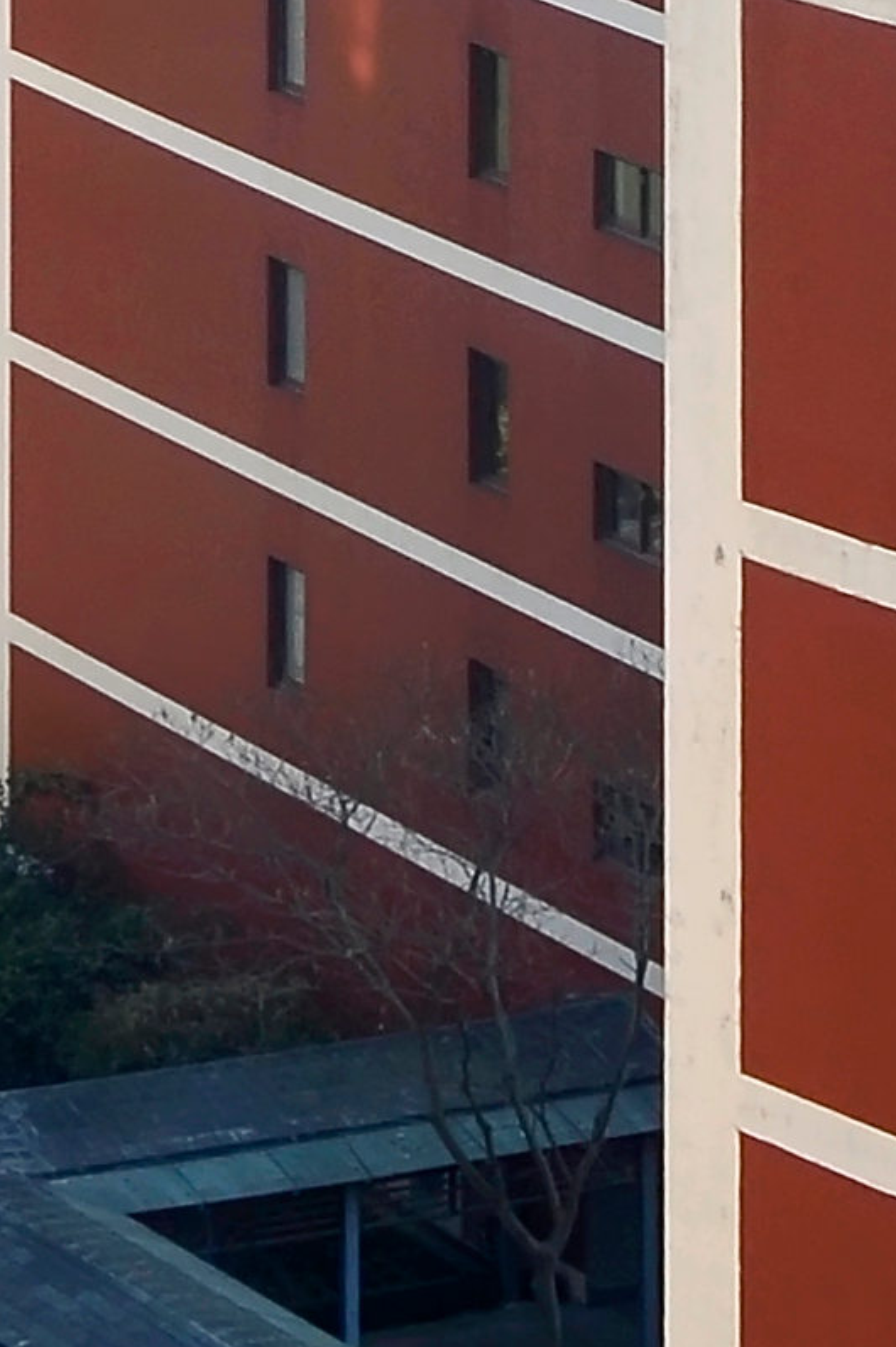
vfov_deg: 7.7
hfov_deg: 5.1
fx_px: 9985
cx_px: -96
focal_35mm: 267
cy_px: 1190
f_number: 9
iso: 400
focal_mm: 50
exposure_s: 1/500
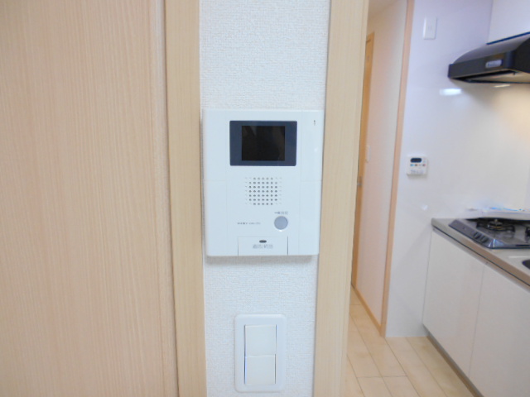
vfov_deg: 53.1
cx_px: 265
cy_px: 198
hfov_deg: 67.3
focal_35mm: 26
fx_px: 398
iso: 250
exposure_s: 1/30
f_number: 3.2
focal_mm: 4.6
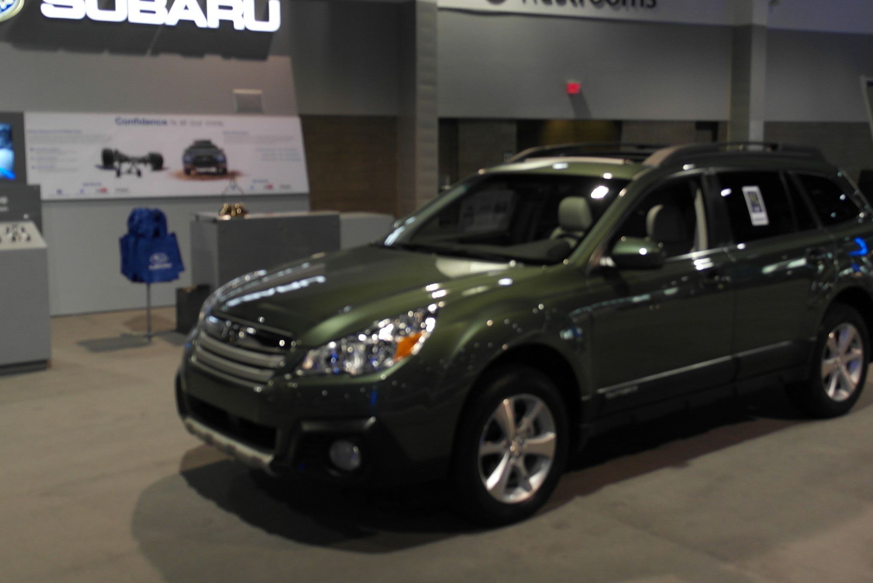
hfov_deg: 51.9
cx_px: 413
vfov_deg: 35.9
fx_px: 897
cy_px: 243
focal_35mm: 37
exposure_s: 1/40
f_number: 3.5
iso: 400
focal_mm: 20
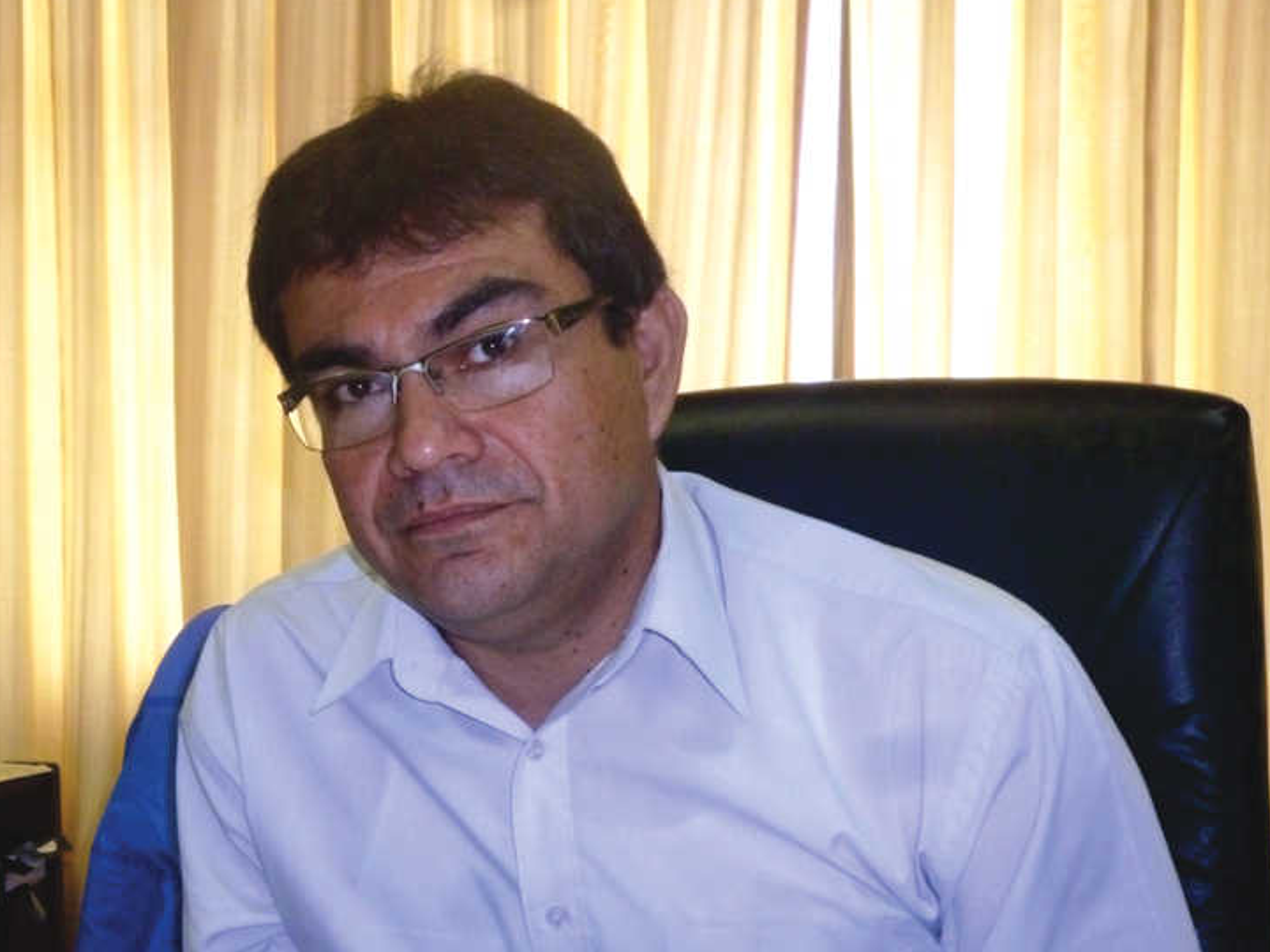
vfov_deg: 28.9
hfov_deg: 37.8
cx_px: 439
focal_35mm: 50
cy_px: 656
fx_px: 1834
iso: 250
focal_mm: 6.4
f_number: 3.5
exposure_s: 1/60
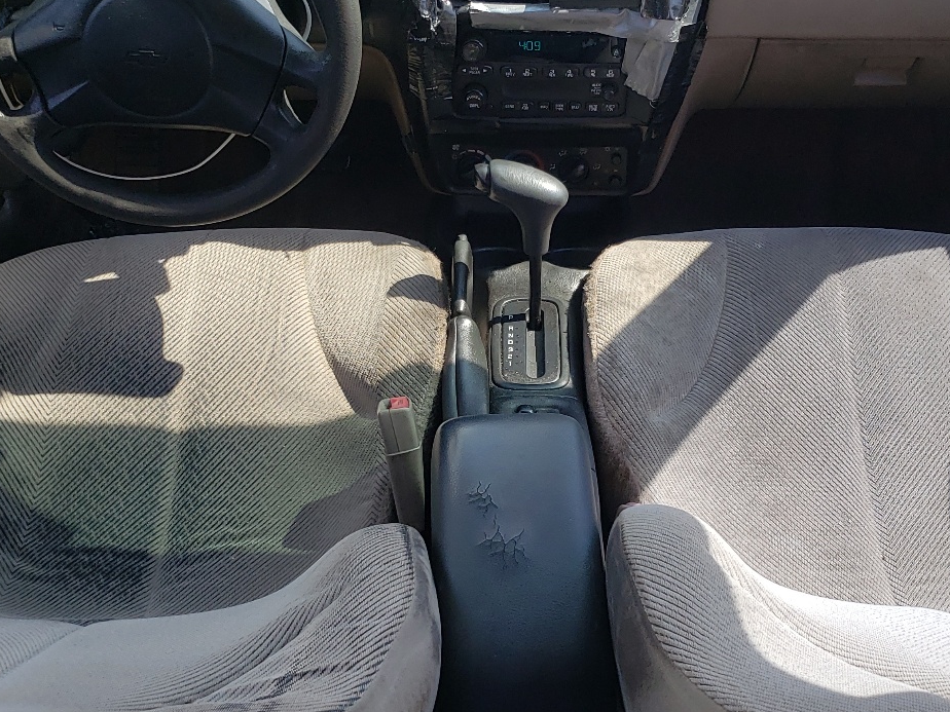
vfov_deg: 32.2
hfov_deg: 42.0
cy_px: 376
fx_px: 1235
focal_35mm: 45
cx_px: 517
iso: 50
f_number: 1.5
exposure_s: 1/909
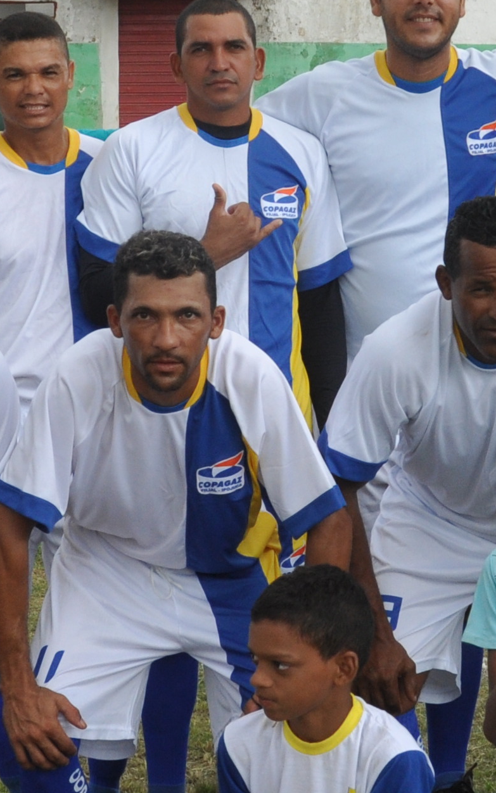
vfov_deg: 16.0
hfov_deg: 10.0
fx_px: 2826
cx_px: 428
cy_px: 292
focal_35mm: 131
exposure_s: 1/400
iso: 400
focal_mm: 25
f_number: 10
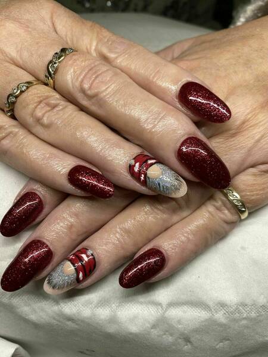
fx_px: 268
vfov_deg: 67.3
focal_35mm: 26
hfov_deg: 53.1
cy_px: 178
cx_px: 134
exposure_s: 1/105
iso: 32
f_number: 1.8
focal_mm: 4.25
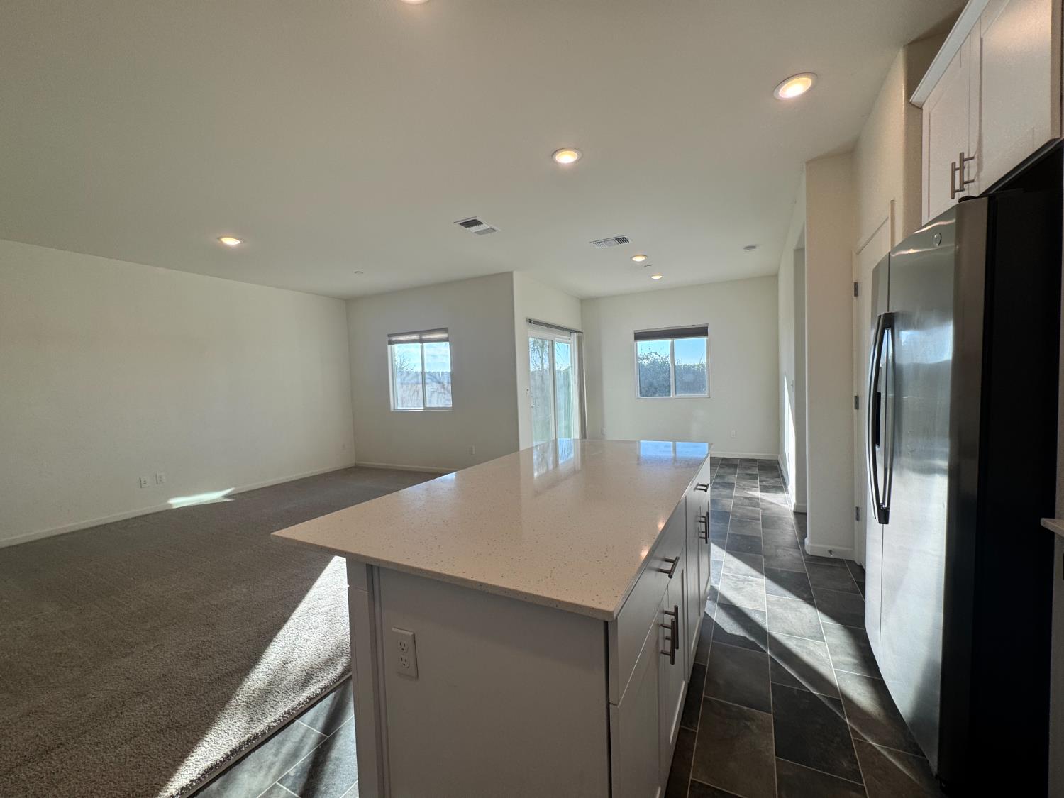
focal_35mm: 14
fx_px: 430
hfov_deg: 102.1
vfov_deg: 85.7
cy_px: 399
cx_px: 532
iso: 40
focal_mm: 2.22
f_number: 2.2
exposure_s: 1/224
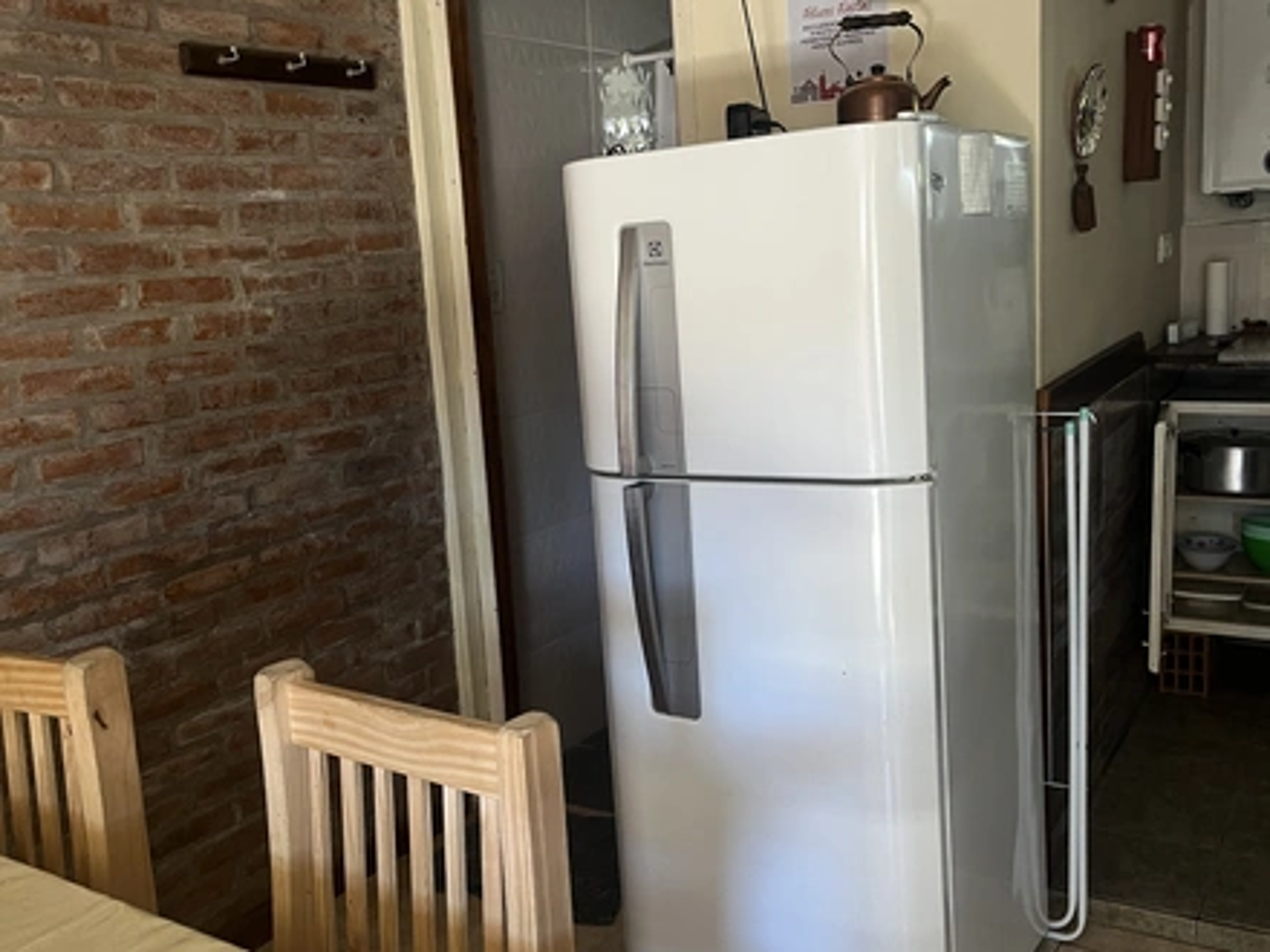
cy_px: 476
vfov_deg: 53.1
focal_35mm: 26
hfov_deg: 67.3
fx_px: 954
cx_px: 635
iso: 125
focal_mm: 5.1
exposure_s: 1/50
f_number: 1.6
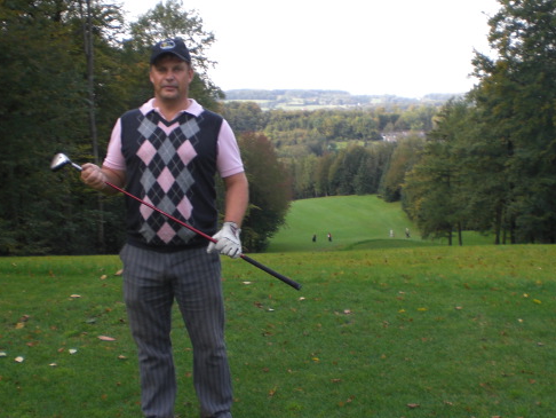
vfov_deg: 29.1
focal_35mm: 50
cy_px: 219
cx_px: 267
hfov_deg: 38.2
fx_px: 803
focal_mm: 6.3
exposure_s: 1/80
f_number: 3.1
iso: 50
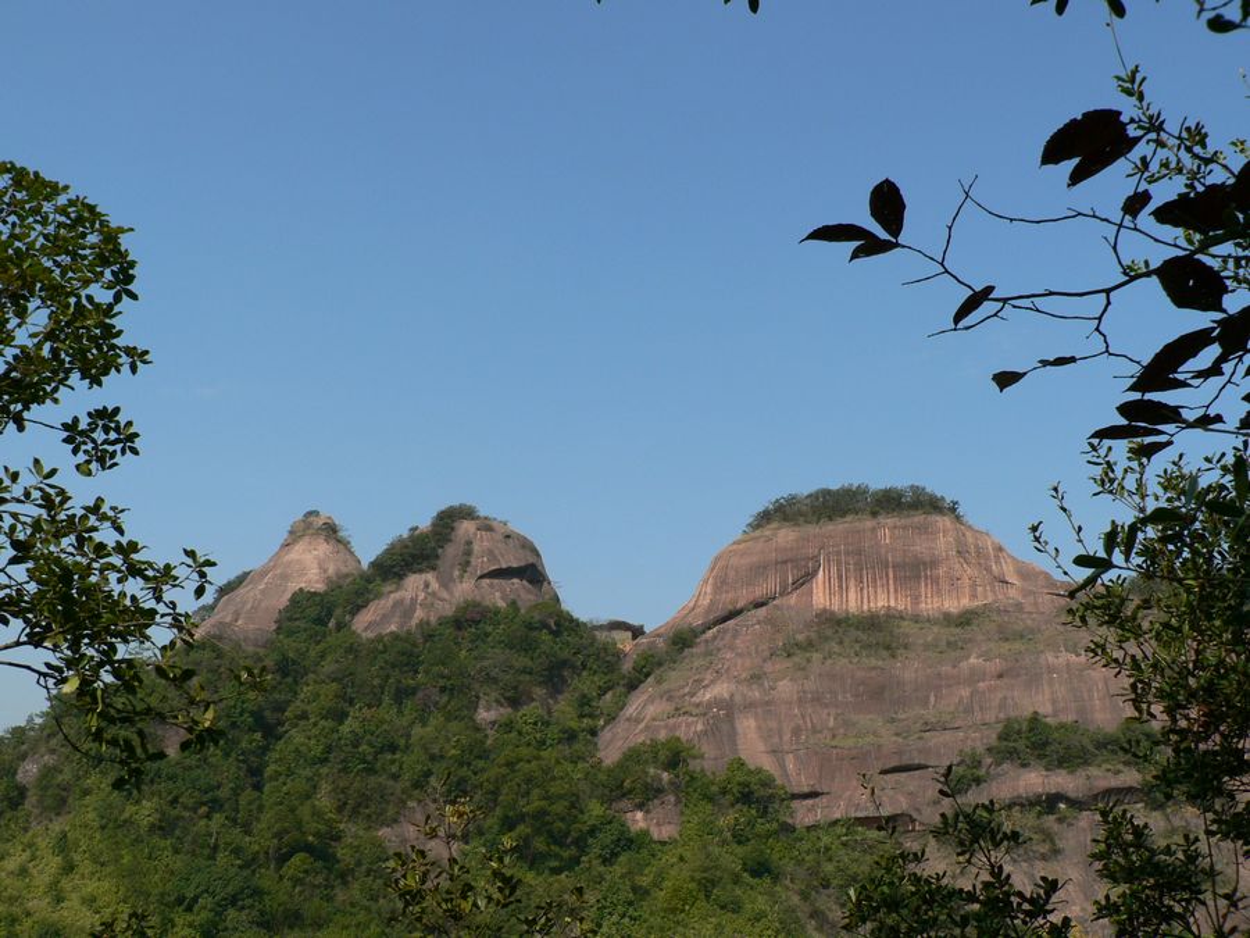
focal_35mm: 36
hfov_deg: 51.4
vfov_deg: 39.7
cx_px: 625
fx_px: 1300
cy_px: 469
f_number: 5
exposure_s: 1/400
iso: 80
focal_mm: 6
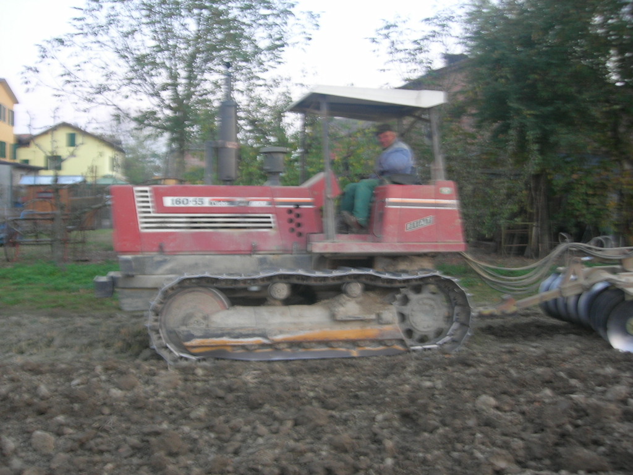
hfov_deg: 49.0
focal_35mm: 38
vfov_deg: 37.7
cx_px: 316
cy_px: 238
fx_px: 695
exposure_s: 1/6.5
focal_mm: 7.8
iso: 64
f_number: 2.8
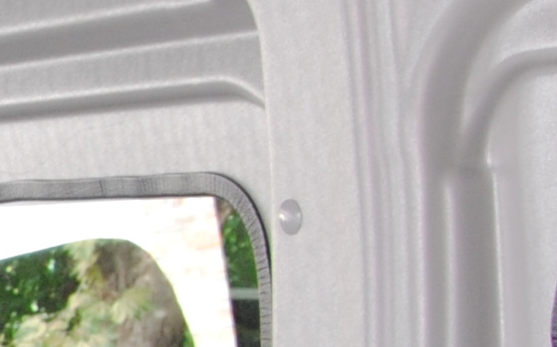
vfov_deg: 6.7
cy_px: 585
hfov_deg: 8.8
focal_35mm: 191
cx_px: -1192
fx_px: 2899
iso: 360
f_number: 3.5
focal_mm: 18
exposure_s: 1/30
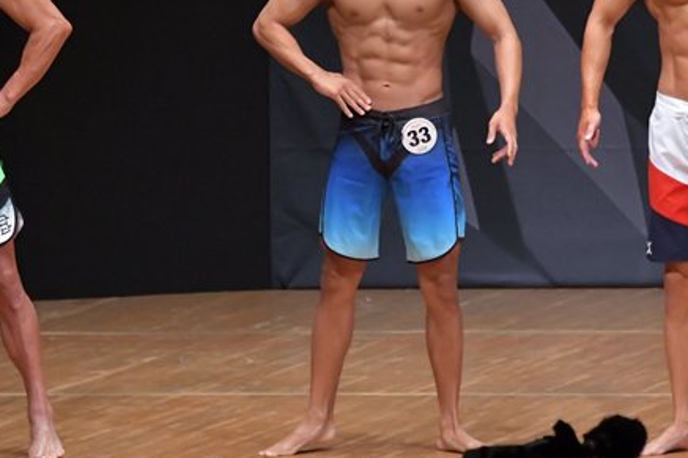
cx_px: 196
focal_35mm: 452
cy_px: 132
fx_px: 8635
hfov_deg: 4.6
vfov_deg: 3.0
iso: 6400
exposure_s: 1/400
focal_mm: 170
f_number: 5.6
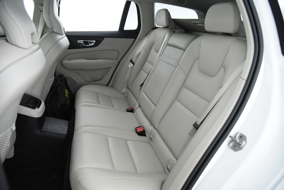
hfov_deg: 73.7
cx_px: 142
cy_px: 95
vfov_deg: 53.2
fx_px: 189
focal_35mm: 24
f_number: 4
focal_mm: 24
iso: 4000
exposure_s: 1/40
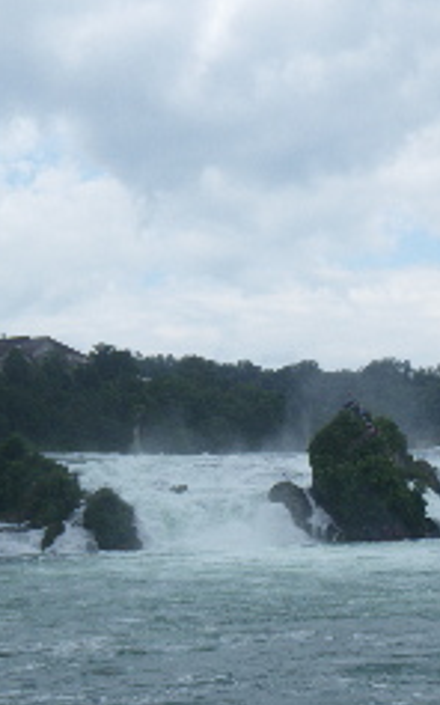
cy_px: 390
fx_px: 1382
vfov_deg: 28.6
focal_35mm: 72
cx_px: 413
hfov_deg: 17.8
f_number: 5
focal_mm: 7.5
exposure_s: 1/200
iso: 50
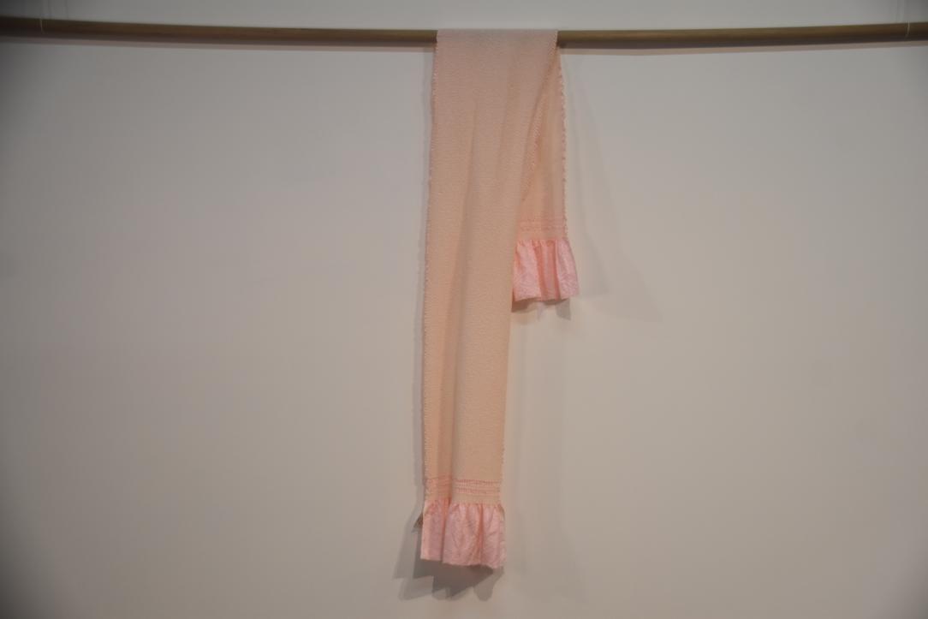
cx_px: 464
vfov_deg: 23.8
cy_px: 310
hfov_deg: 35.0
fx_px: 1469
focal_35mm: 57
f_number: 4.2
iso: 400
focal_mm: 38
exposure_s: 1/80
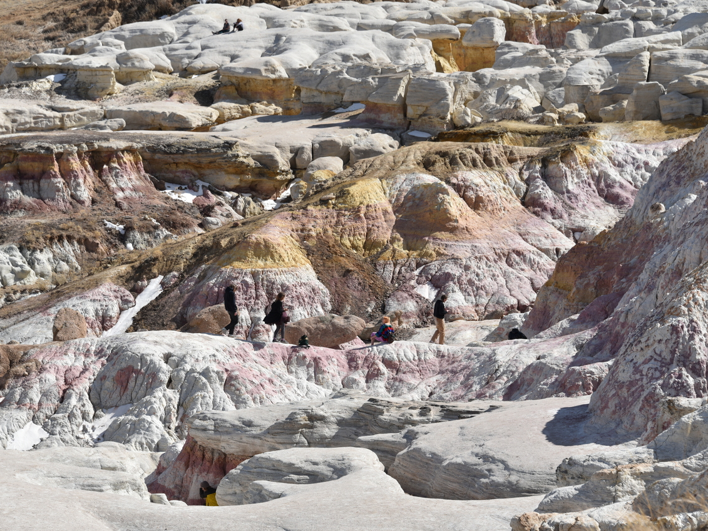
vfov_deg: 10.1
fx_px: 3006
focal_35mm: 147
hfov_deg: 13.4
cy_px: 265
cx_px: 329
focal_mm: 135
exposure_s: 1/320
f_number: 9
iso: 100
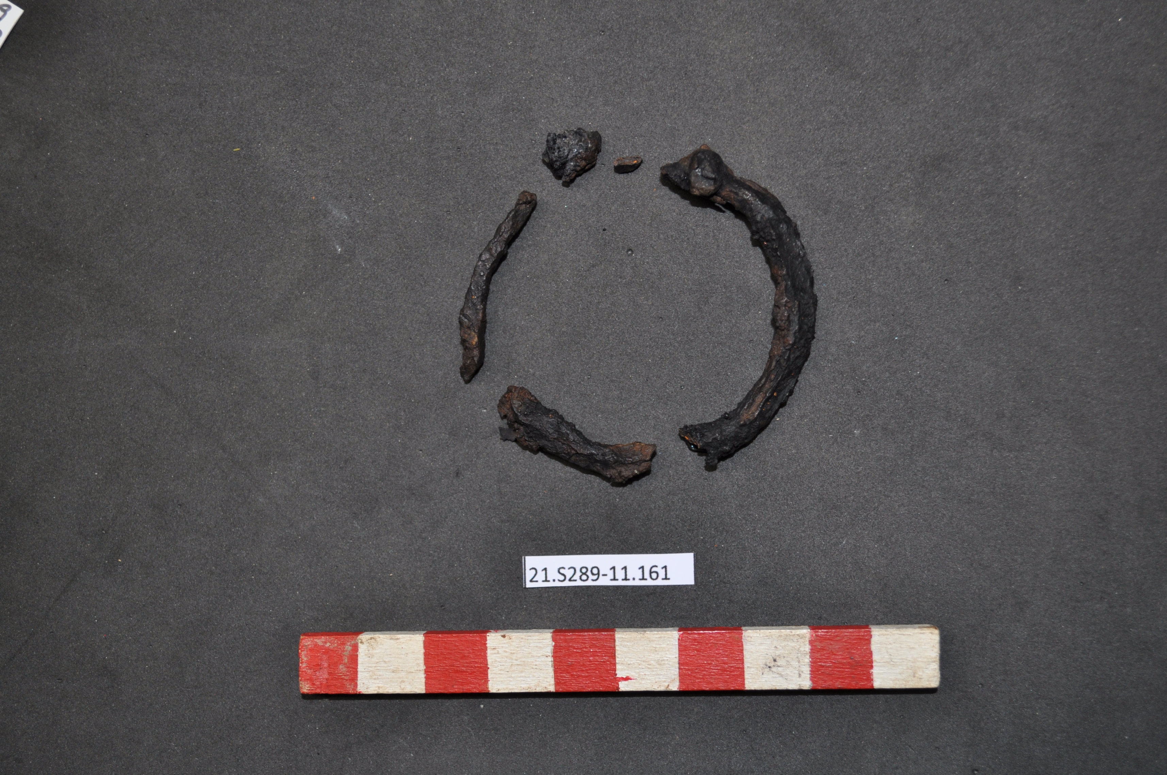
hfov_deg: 41.2
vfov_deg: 28.0
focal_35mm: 48
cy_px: 388
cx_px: 584
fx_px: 1554
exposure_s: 1/60
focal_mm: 32
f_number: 4.8
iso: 250
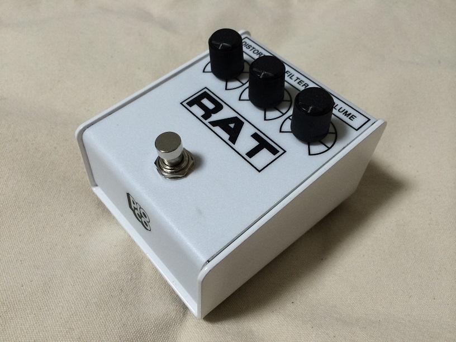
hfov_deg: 60.0
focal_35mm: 30
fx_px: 395
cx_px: 228
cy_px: 171
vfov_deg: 46.8
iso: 80
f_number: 2.2
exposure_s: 1/33
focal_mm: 4.12
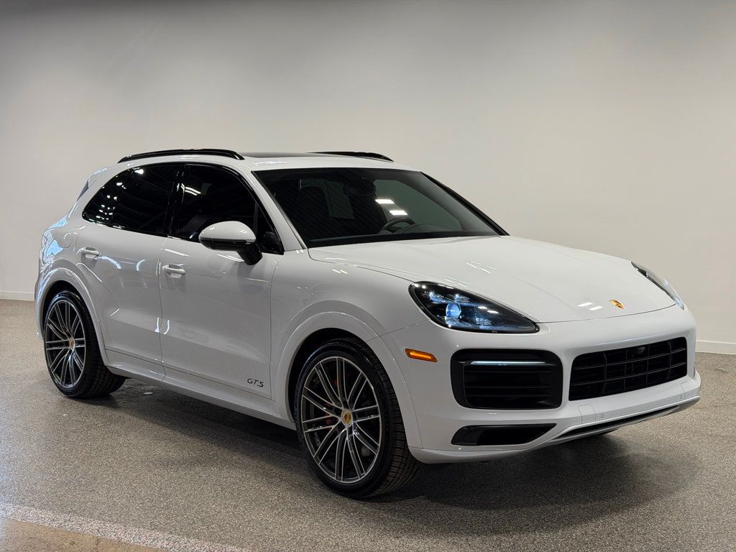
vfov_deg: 30.3
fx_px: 1021
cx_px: 368
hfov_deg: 39.7
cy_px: 276
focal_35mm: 48
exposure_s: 1/336
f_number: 1.78
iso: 64
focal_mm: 6.76
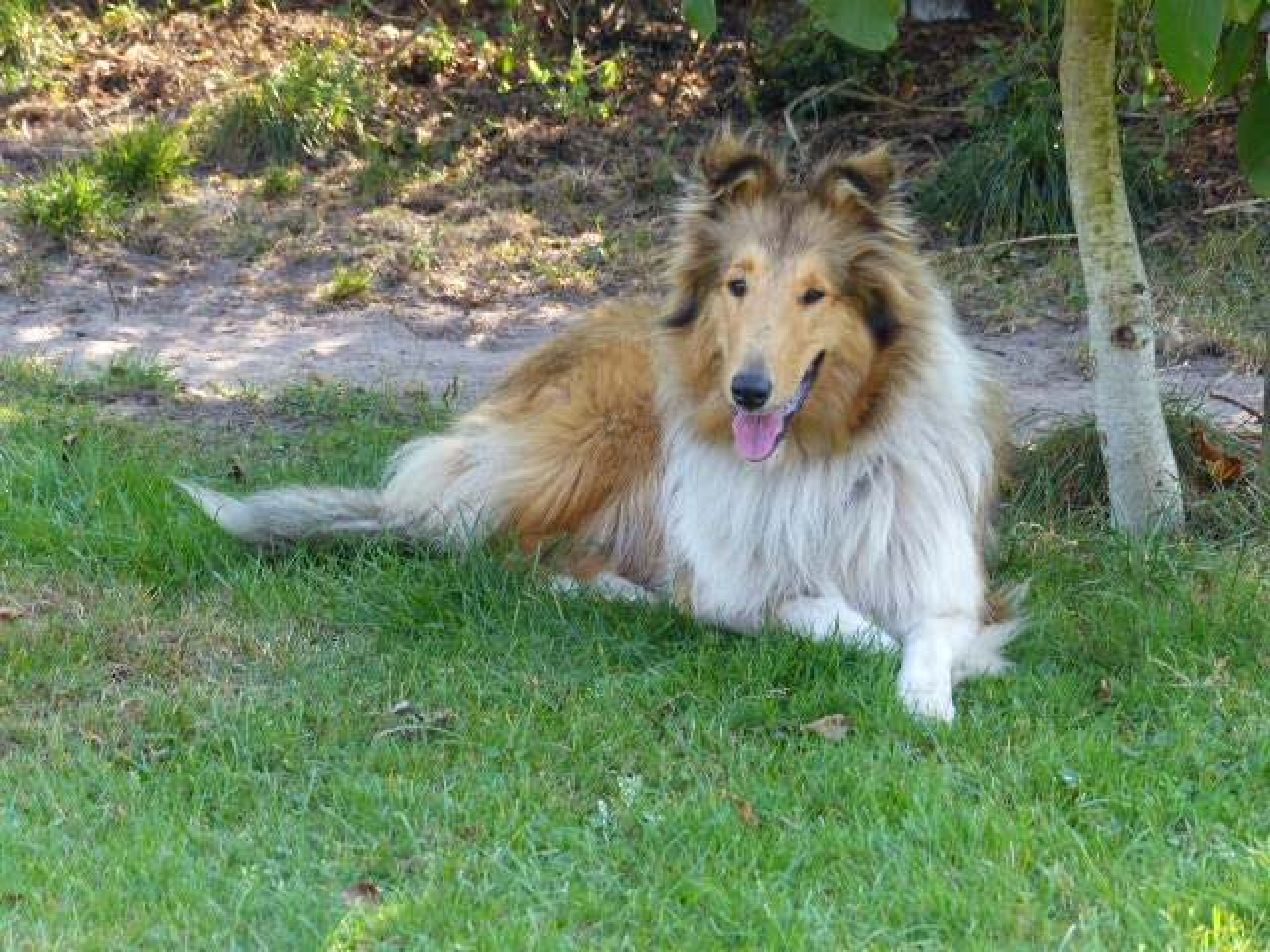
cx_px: 635
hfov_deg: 13.3
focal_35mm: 149
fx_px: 5467
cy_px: 476
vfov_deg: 10.0
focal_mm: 24.3
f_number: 2.8
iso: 200
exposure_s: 1/250
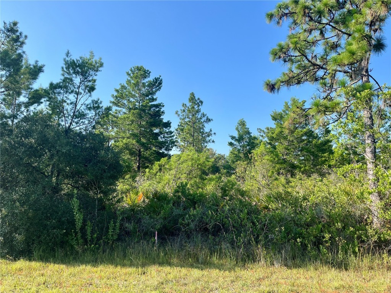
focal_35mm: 26
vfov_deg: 53.1
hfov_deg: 67.3
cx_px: 196
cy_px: 146
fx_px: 294
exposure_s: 1/1992
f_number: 1.6
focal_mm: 5.1
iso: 50
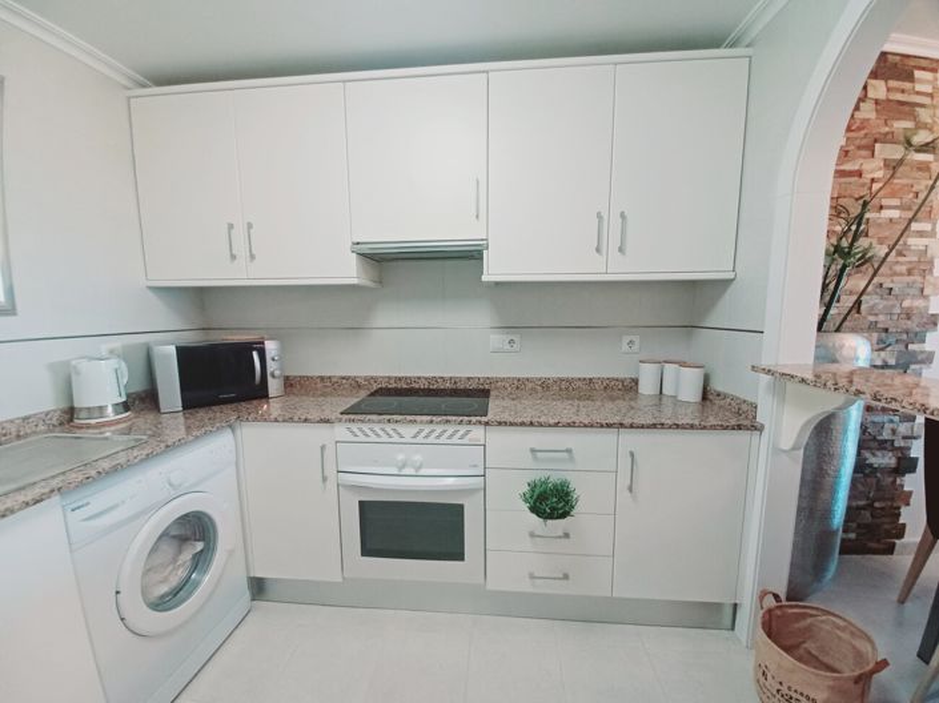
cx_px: 470
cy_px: 352
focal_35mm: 13
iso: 160
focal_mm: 1.42
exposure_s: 1/50
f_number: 2.2
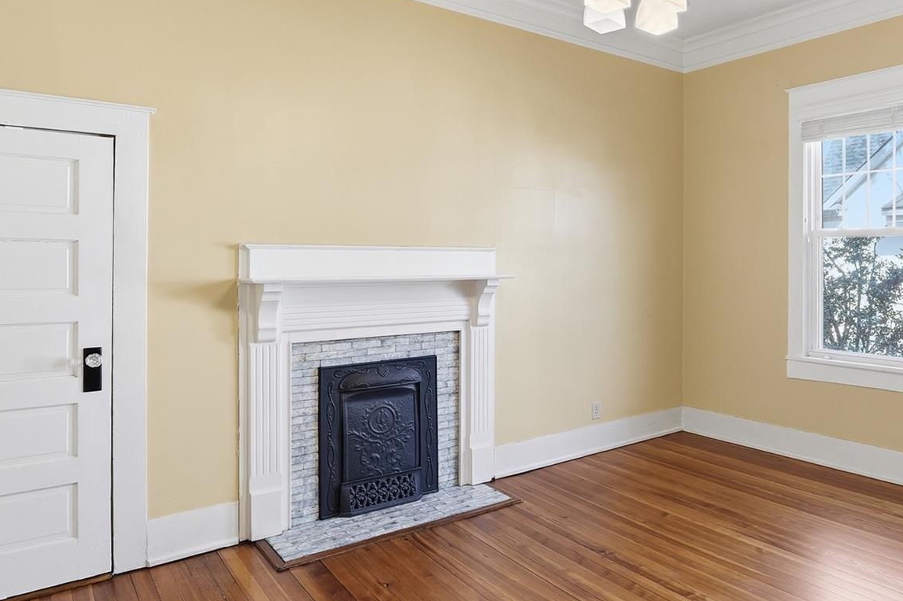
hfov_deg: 67.7
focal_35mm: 25
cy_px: 252
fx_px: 627
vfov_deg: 51.0
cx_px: 660
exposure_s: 1/25
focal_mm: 14
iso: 250
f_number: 9
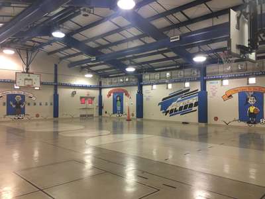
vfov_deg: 48.2
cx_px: 132
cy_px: 100
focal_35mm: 29
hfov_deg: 61.7
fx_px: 222
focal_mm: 4.15
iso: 25
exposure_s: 1/15
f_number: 2.2
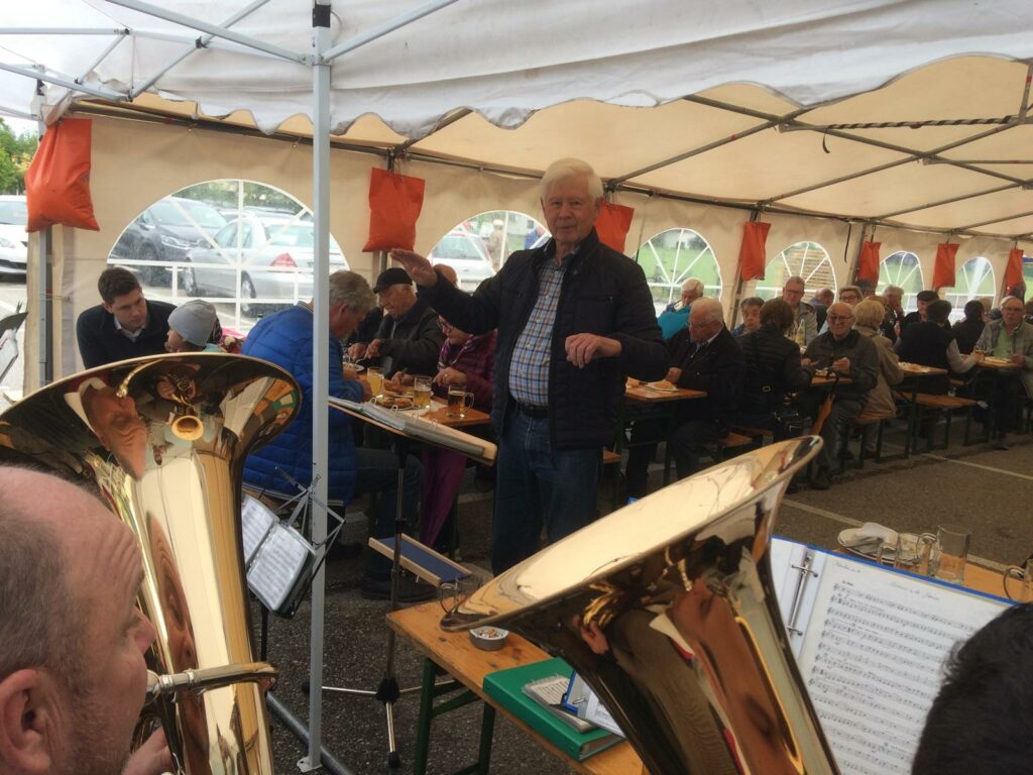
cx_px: 516
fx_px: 865
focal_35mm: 29
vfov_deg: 48.2
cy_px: 388
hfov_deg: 61.7
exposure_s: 1/316
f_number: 2.2
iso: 32
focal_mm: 4.15
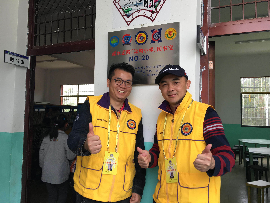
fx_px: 226
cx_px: 135
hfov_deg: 61.7
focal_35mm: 29
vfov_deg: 48.2
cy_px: 102
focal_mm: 4.15
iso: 32
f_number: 2.2
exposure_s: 1/100
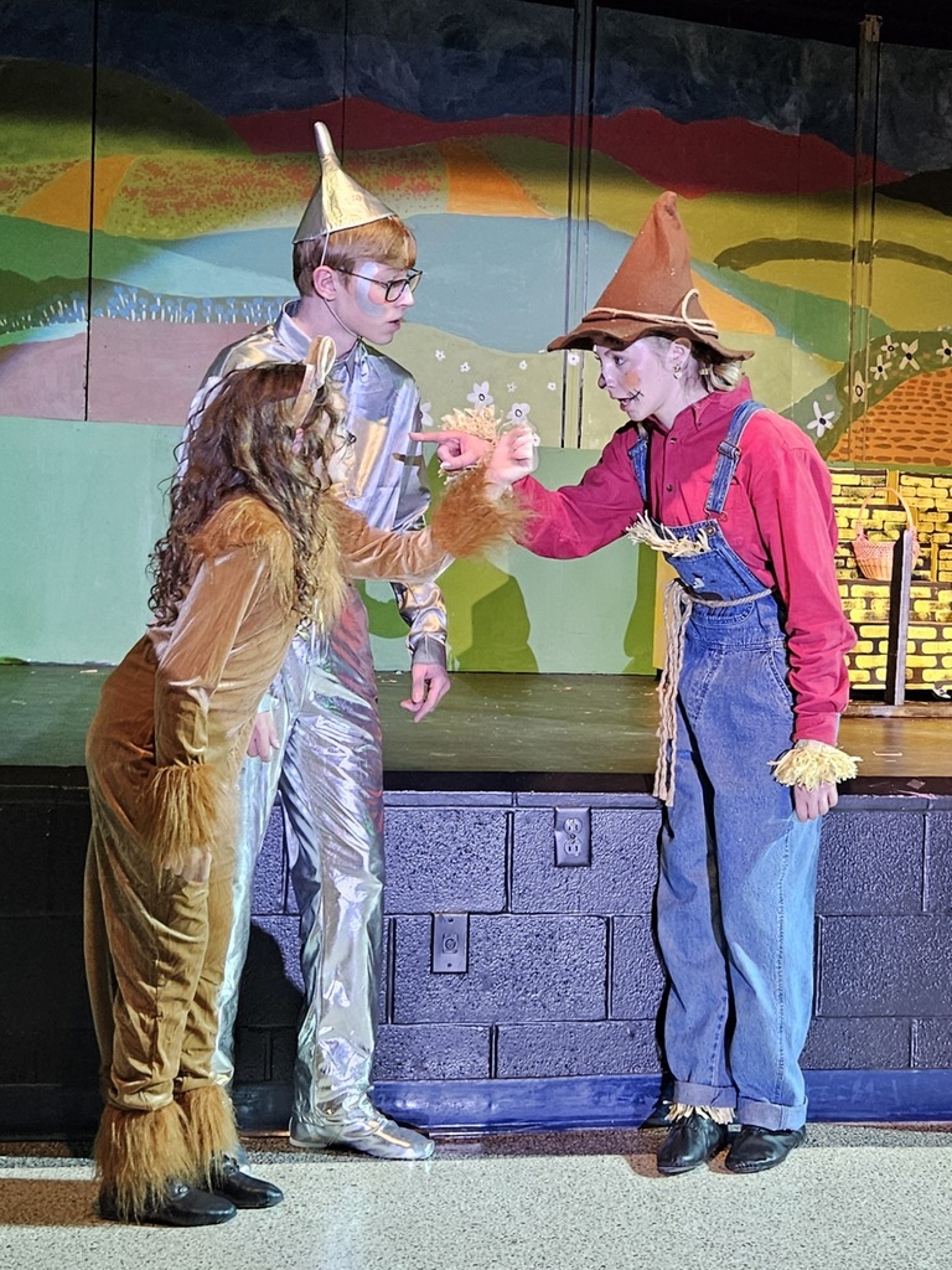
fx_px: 843
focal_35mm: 23
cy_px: 635
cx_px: 476
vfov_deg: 73.9
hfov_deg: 58.9
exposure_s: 1/58.8
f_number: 1.8
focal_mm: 5.4
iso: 200
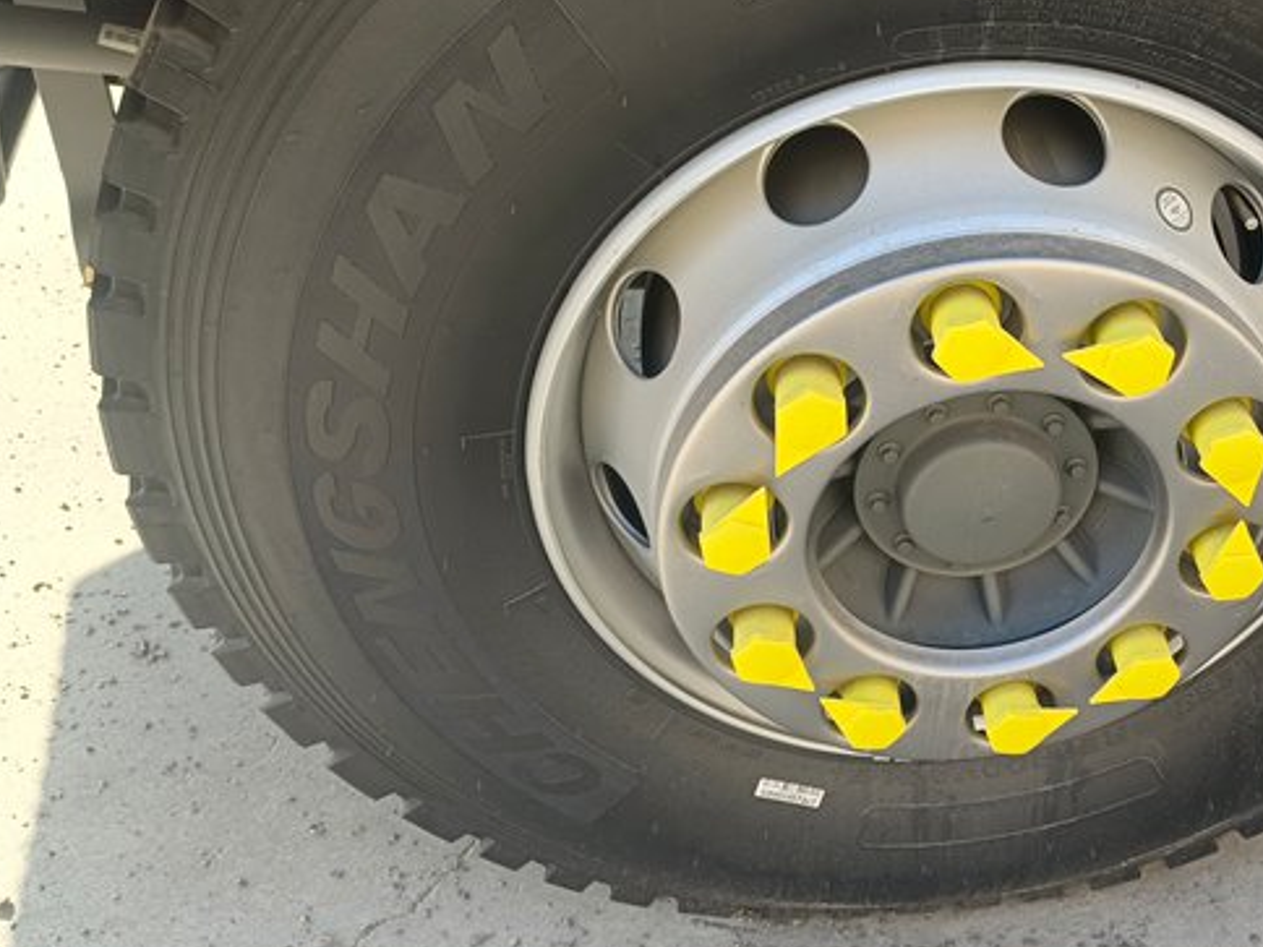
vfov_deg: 37.6
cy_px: 391
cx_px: 1002
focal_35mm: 38
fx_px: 1386
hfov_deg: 46.5
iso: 137
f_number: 1.88
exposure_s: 1/100
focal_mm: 5.59
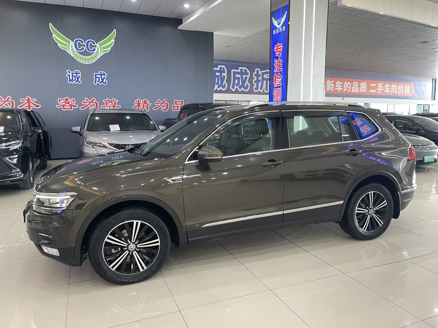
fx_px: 316
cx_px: 219
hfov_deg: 69.4
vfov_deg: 54.9
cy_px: 164
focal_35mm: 25
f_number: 1.6
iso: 125
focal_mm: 5.1
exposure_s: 1/50
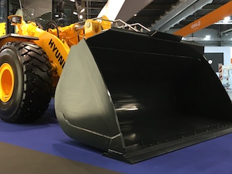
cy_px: 65
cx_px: 95
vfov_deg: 36.7
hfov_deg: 47.6
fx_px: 262
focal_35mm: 39
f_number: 2.2
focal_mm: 4.15
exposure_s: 1/33
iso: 64
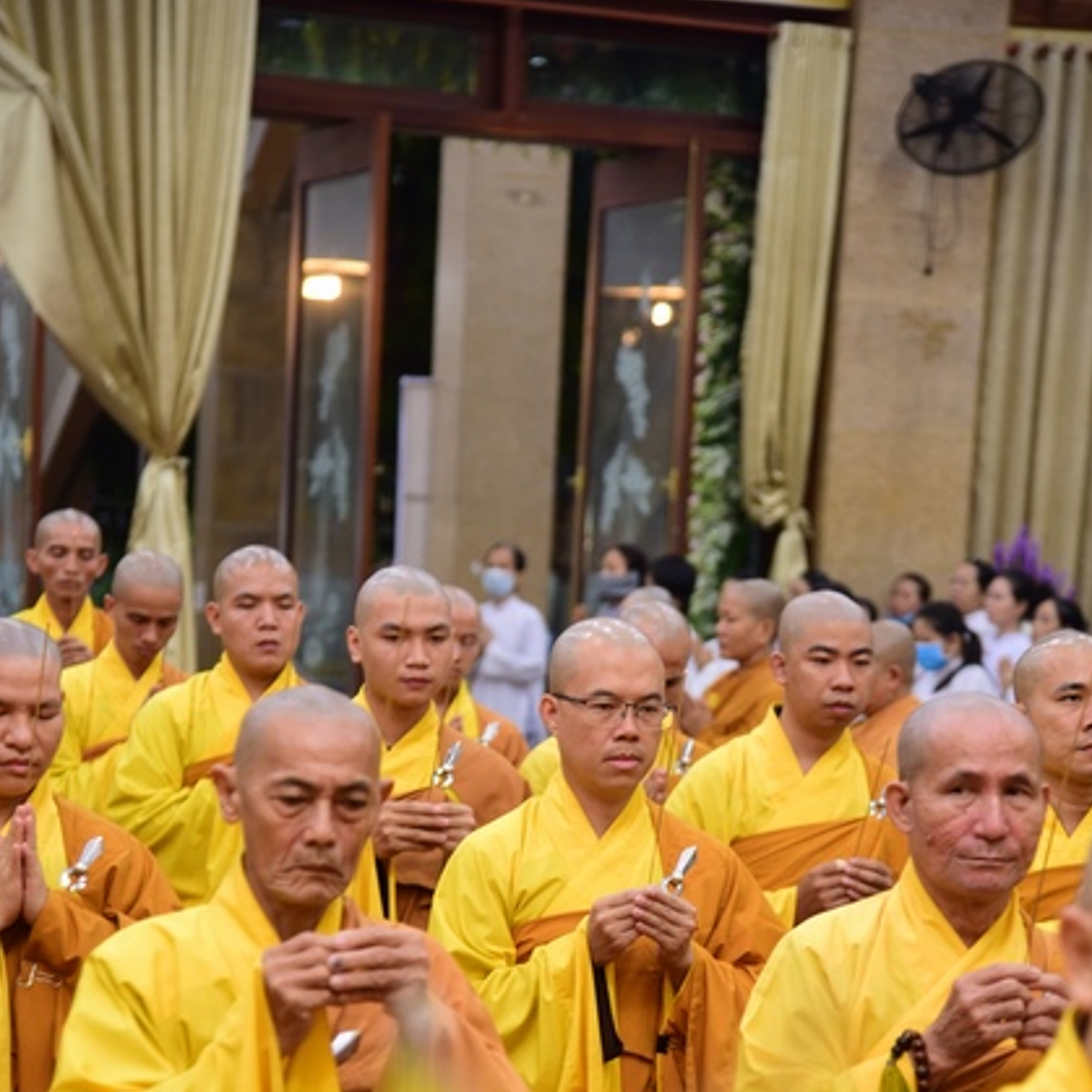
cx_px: 555
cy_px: 735
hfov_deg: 15.6
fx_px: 3997
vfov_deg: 15.5
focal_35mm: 112
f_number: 4
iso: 1000
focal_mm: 85
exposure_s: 1/25
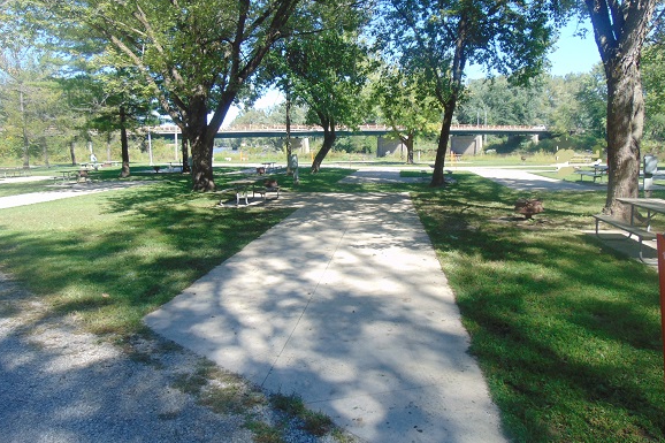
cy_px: 212
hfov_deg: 67.4
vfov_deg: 47.9
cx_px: 337
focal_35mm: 27
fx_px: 499
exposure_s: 1/500
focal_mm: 4.5
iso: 80
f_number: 3
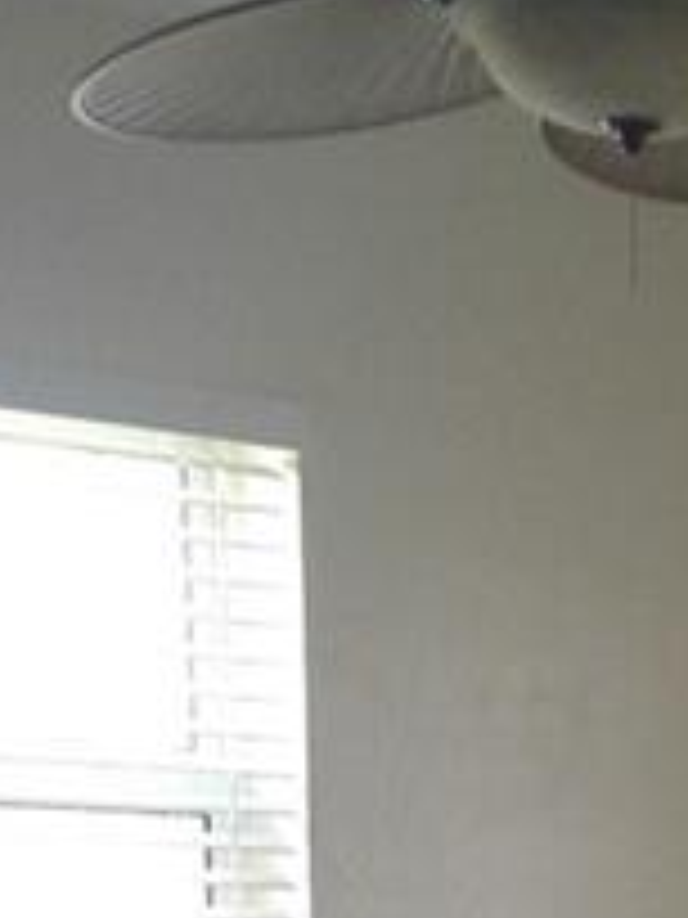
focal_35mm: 124
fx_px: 3286
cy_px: 1494
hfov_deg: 11.8
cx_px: 733
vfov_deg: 14.5
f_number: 2.2
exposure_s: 1/33
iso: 100
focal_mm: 3.3
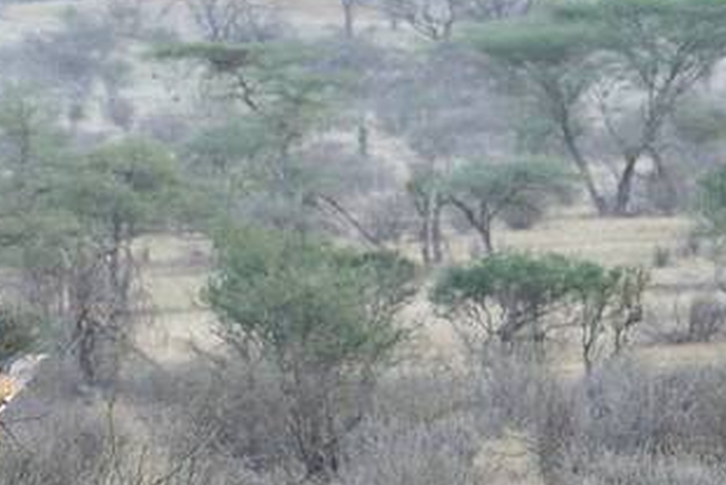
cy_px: 360
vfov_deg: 2.1
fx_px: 13278
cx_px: 185
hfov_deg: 3.1
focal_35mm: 658
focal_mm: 195
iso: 2000
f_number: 5.3
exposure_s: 1/400
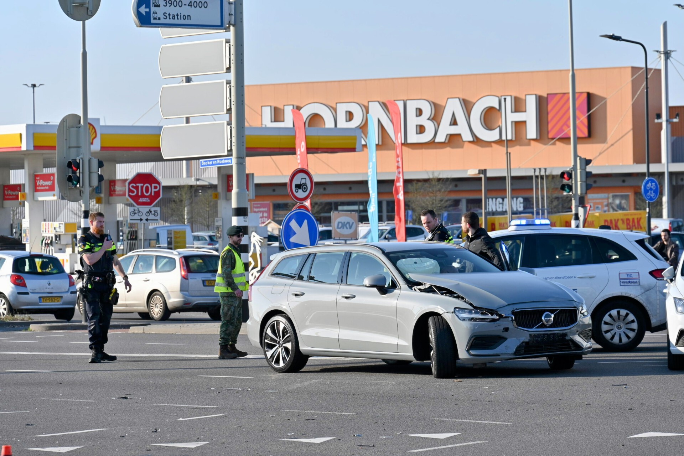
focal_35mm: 150
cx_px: 342
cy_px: 228
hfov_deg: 13.7
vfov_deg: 9.1
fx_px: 2850
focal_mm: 150
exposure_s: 1/640
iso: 250
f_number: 8
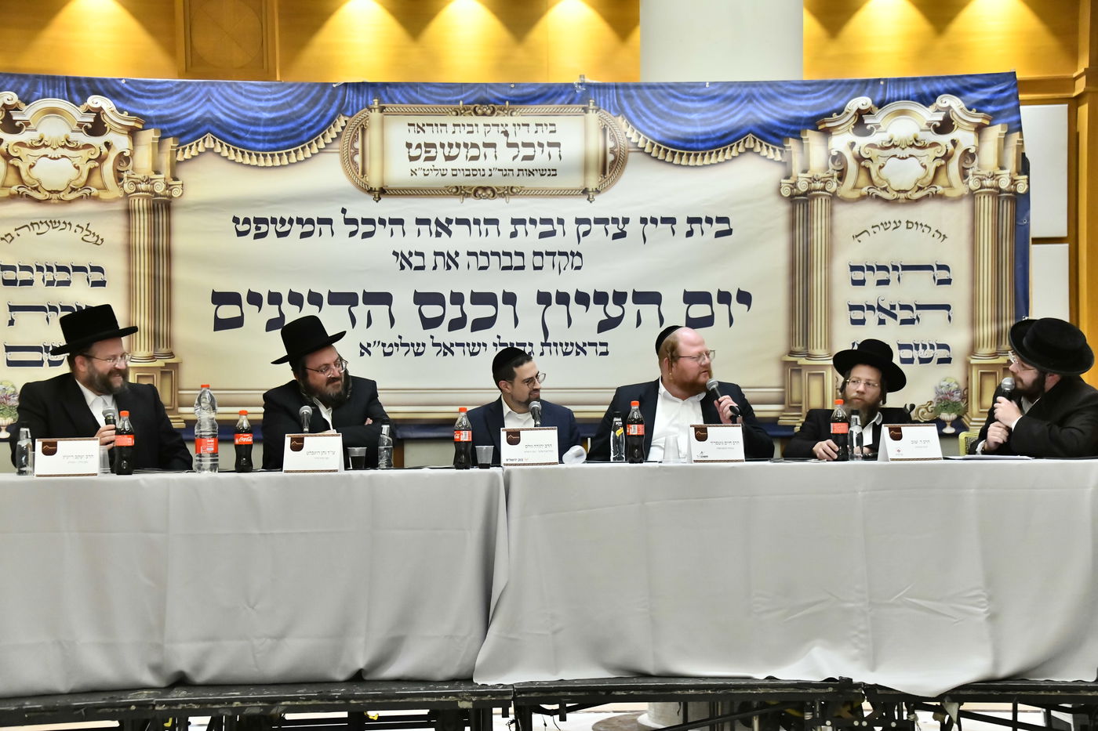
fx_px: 1891
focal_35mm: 62
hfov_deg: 32.4
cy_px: 366
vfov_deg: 21.9
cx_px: 549
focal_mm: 62
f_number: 4.8
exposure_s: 1/100
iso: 4000
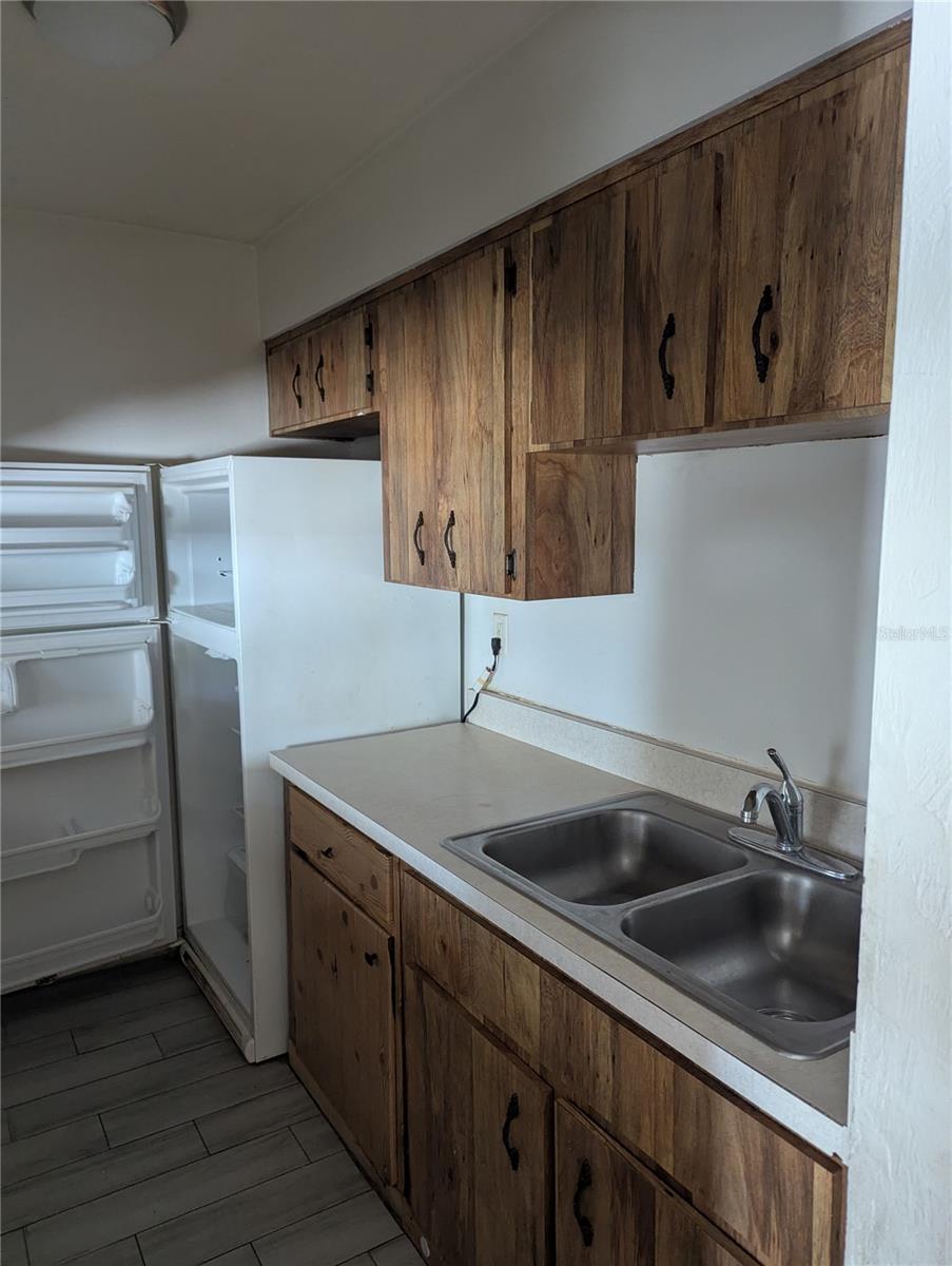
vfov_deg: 71.5
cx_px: 476
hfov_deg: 56.9
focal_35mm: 24
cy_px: 633
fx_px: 878
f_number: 1.85
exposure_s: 1/172
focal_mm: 6.81
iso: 1177
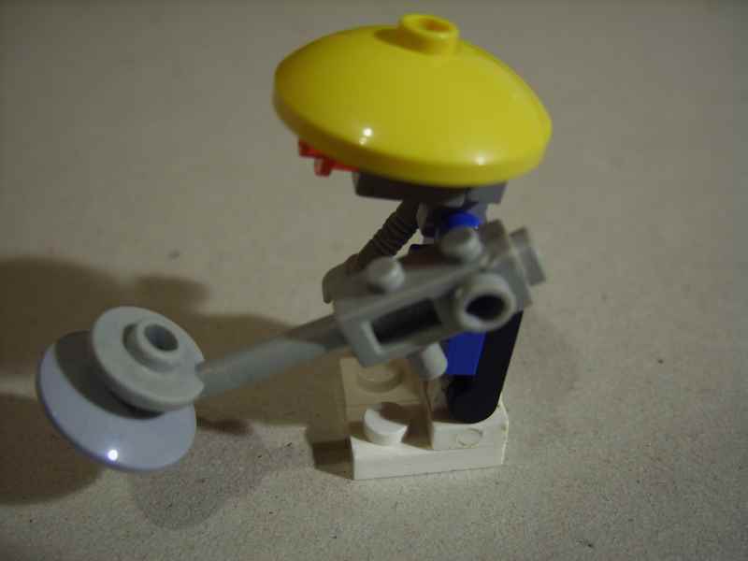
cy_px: 280
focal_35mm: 38
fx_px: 821
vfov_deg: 37.7
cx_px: 374
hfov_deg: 49.0
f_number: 2.8
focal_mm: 7.8
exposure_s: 1/3
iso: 100
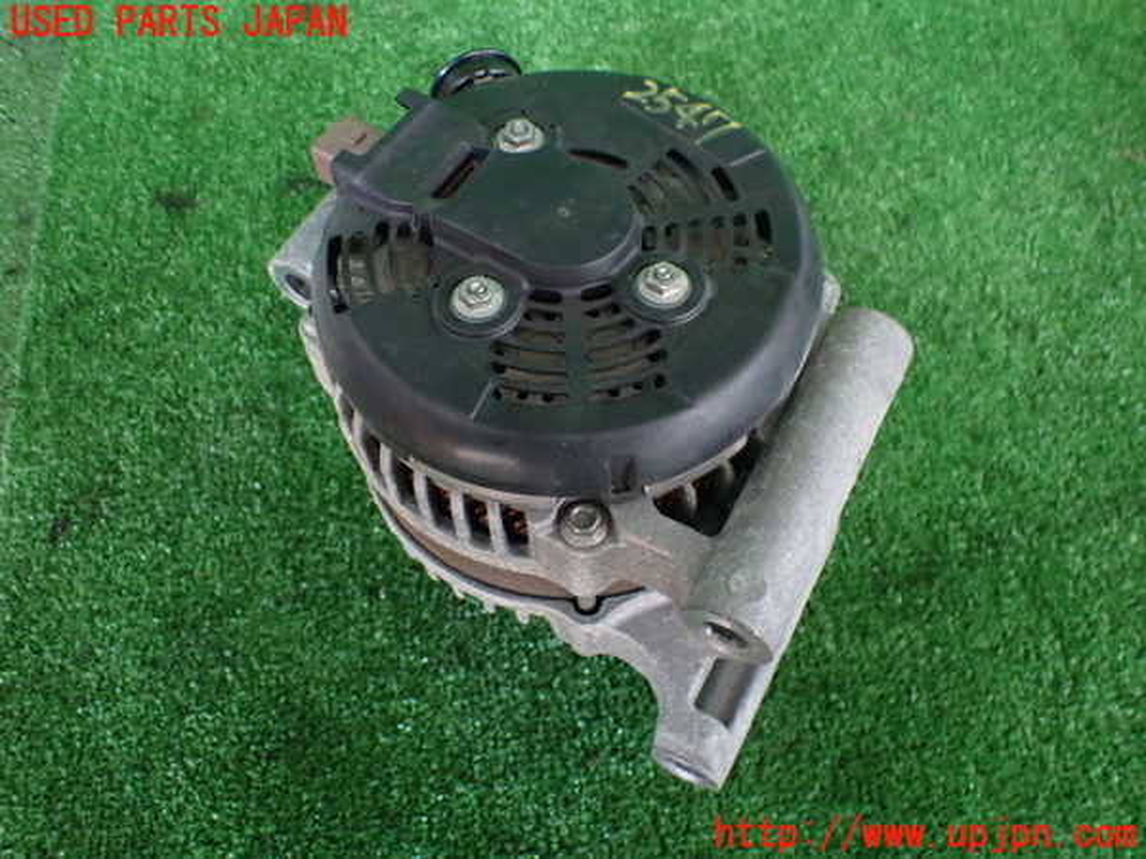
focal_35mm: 30
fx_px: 993
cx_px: 573
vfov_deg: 46.8
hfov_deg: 60.0
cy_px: 430
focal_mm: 5.4
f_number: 2.3
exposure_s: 1/40
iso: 800
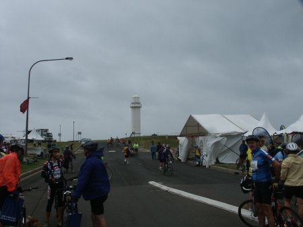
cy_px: 114
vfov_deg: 38.7
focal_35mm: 37
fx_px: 324
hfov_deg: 50.1
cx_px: 152
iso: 100
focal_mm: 9.53
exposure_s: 1/500
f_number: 8
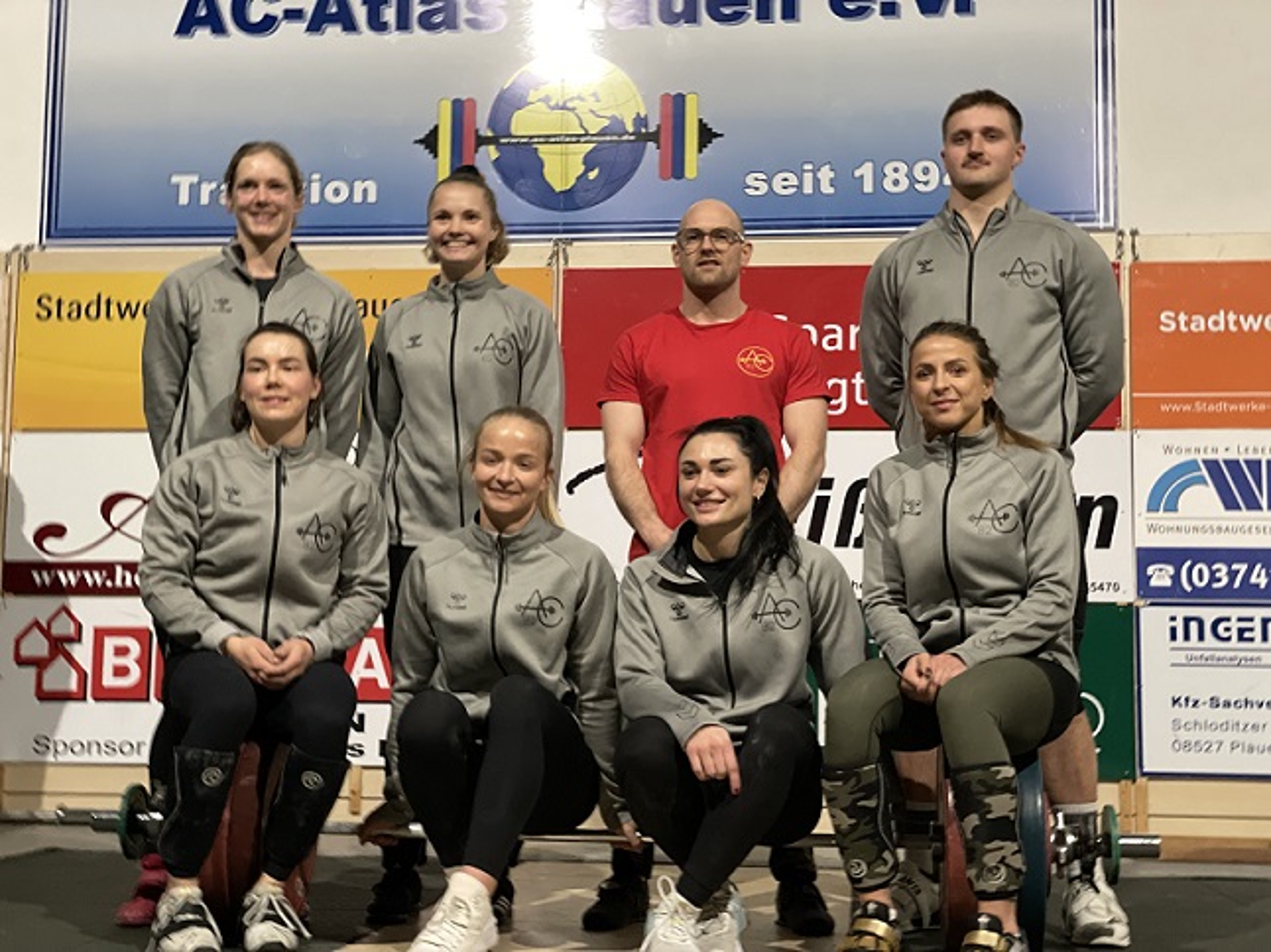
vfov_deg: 28.0
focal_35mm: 52
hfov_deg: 36.8
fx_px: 1909
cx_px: 636
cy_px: 476
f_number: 2
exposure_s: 1/20
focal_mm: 6
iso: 500
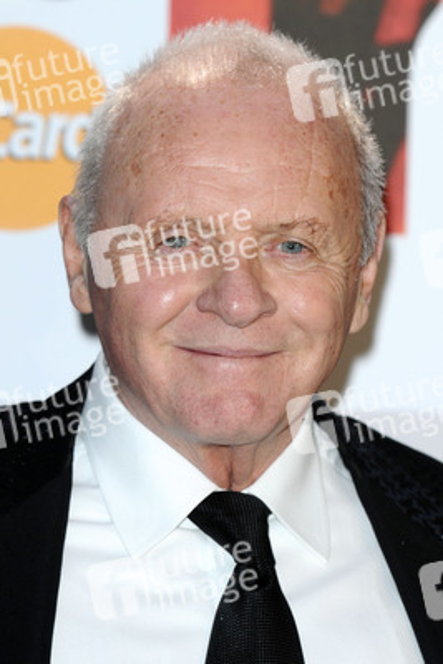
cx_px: 222
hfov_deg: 5.2
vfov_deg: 7.8
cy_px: 332
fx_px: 4841
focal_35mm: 262
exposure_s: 1/250
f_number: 4.5
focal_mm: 175
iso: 320
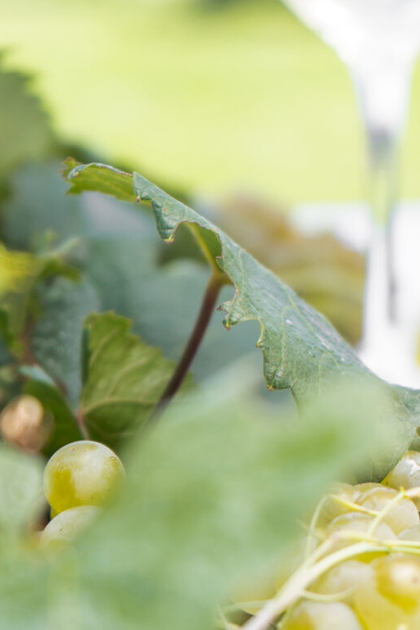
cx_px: 592
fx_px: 3026
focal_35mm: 173
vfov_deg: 11.8
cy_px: 150
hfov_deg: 7.8
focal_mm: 52
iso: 100
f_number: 5
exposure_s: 1/250
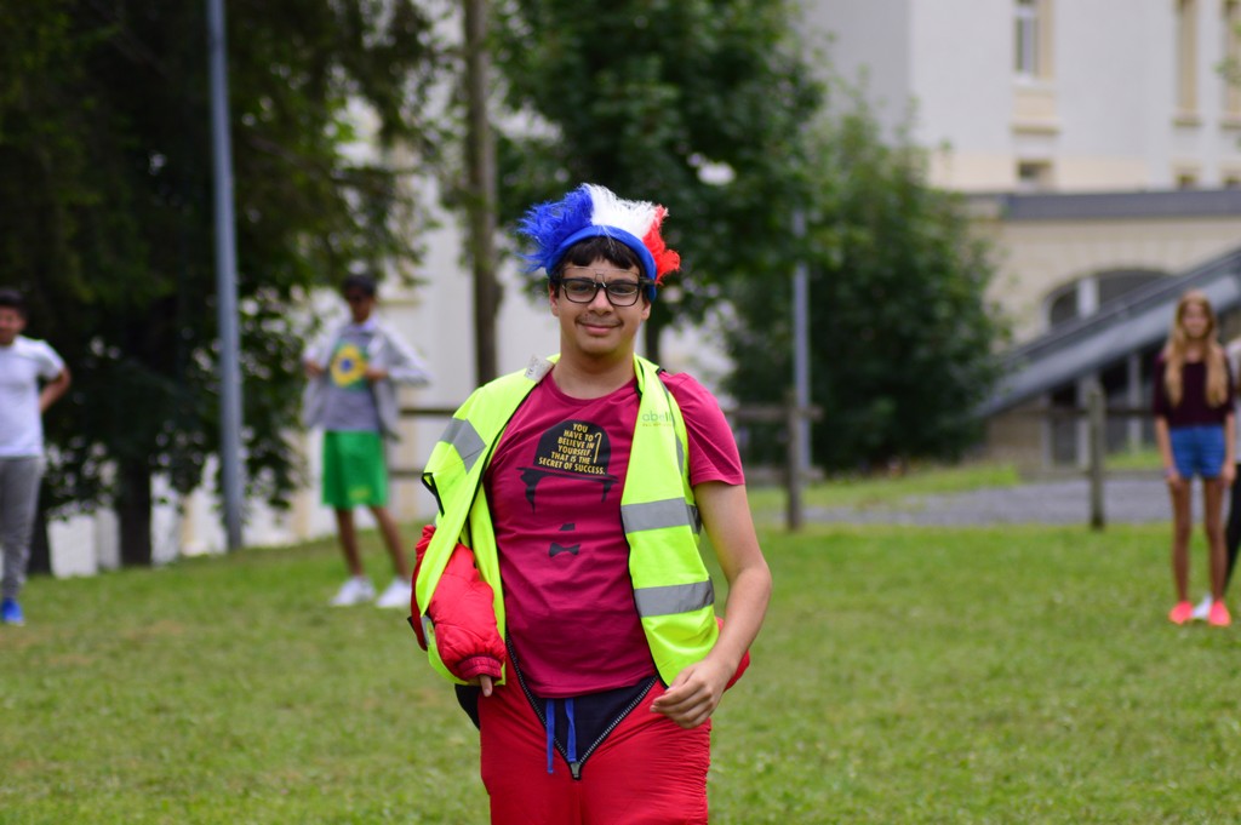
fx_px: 6200
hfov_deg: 11.4
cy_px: 412
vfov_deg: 7.6
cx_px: 620
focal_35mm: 180
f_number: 4.2
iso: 400
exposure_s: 1/1000
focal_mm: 120
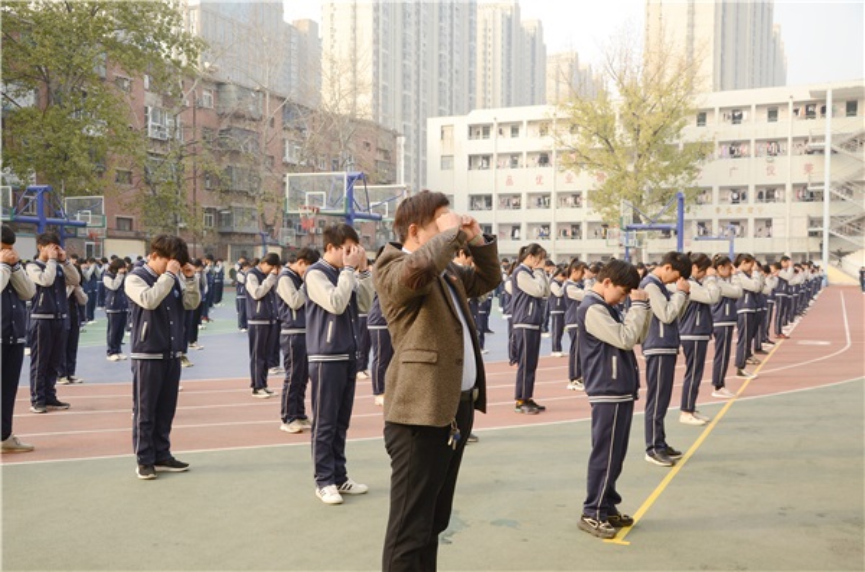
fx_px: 899
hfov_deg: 51.4
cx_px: 432
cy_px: 286
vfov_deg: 35.3
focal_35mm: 38
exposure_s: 1/125
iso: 125
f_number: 5.6
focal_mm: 25
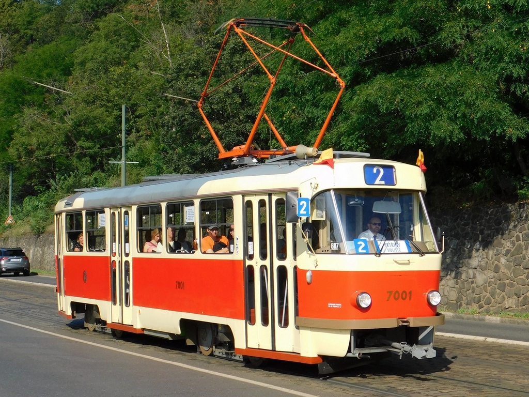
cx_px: 264
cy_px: 198
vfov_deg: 28.6
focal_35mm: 51
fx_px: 779
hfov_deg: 37.5
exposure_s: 1/1000
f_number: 3.8
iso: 125
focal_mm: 9
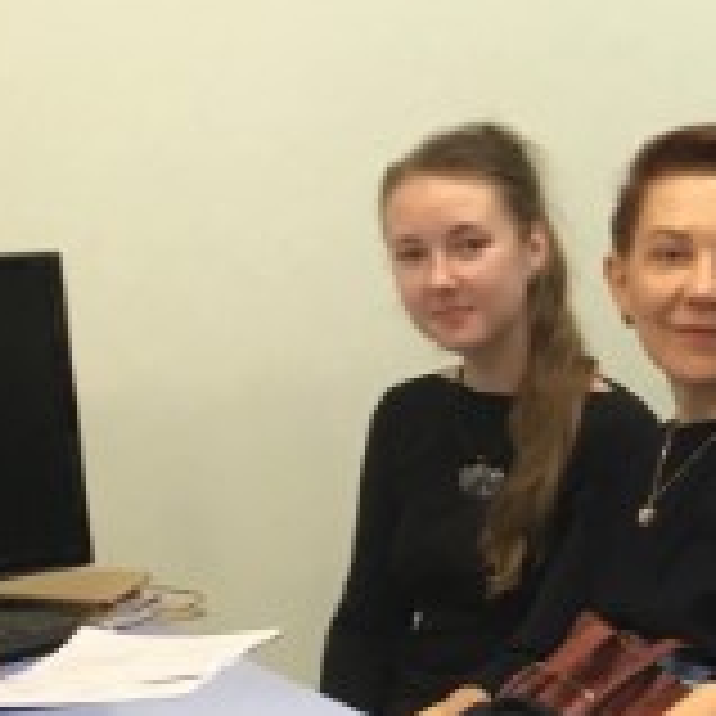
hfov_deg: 13.3
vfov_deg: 14.0
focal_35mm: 124
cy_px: 563
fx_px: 2902
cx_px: 1054
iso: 40
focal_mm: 4.15
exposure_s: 1/33
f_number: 2.2
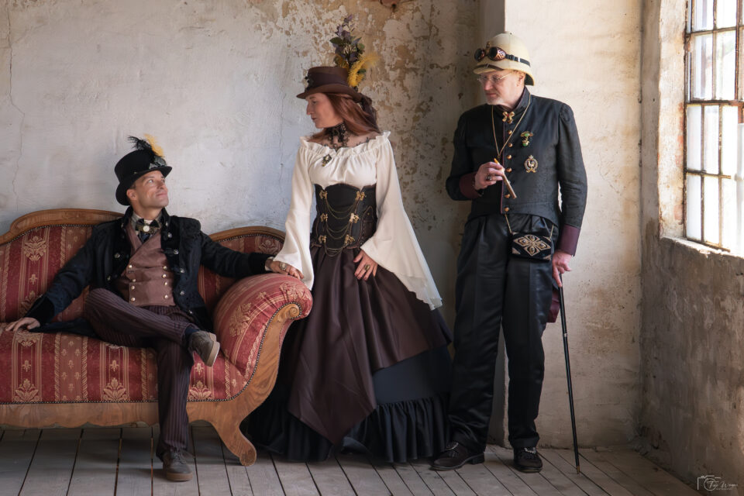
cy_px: 248
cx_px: 372
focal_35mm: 82
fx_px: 1695
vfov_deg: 16.7
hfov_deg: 24.8
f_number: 11
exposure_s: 1/100
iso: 2500
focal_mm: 55
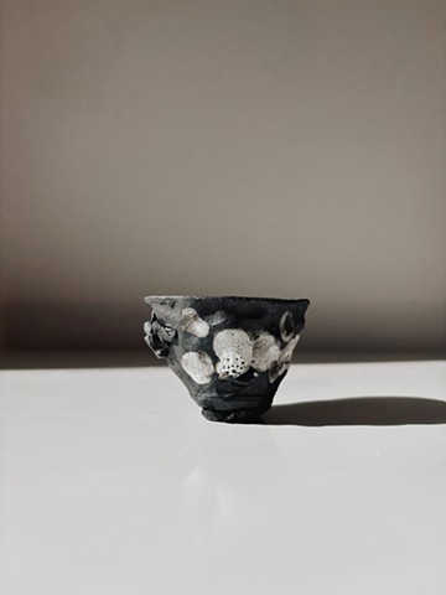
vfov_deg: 67.3
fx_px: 447
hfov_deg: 53.1
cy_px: 298
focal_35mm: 26
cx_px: 223
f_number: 1.6
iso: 50
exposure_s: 1/1418
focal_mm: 6
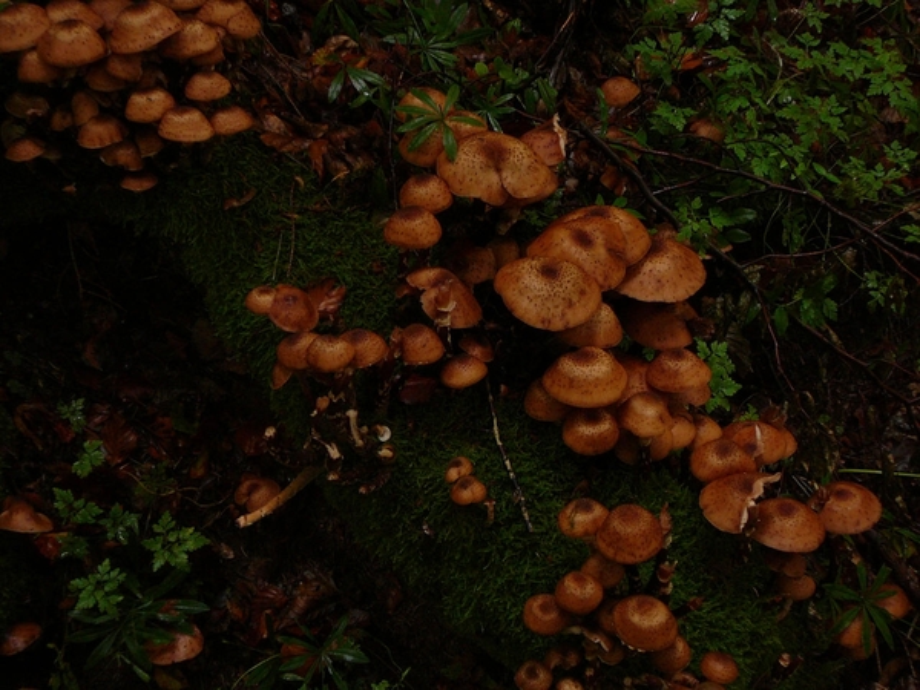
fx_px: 1249
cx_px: 460
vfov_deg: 30.9
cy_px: 345
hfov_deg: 40.4
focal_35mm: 47
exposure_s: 1/30
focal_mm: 7
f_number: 3.3
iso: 160
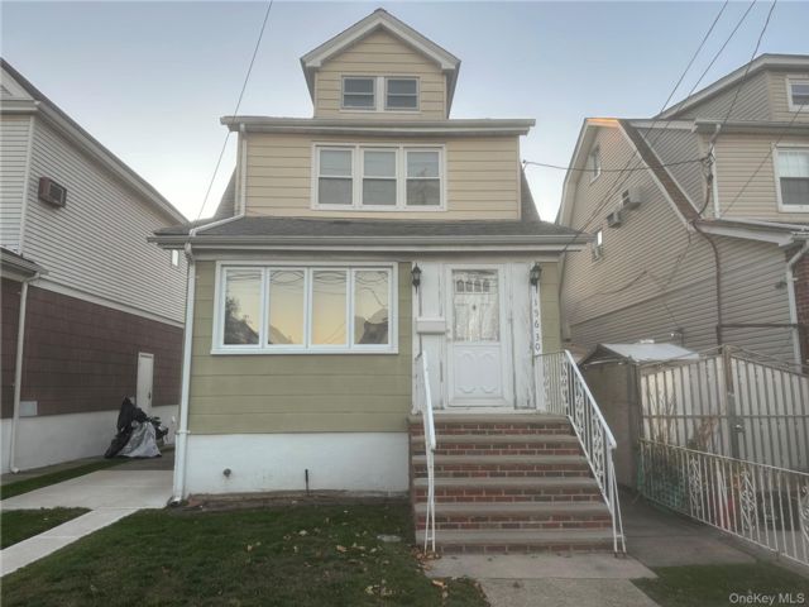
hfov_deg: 71.6
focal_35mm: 24
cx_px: 404
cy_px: 304
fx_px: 561
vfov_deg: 56.8
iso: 64
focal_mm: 6.86
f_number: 1.78
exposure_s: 1/174
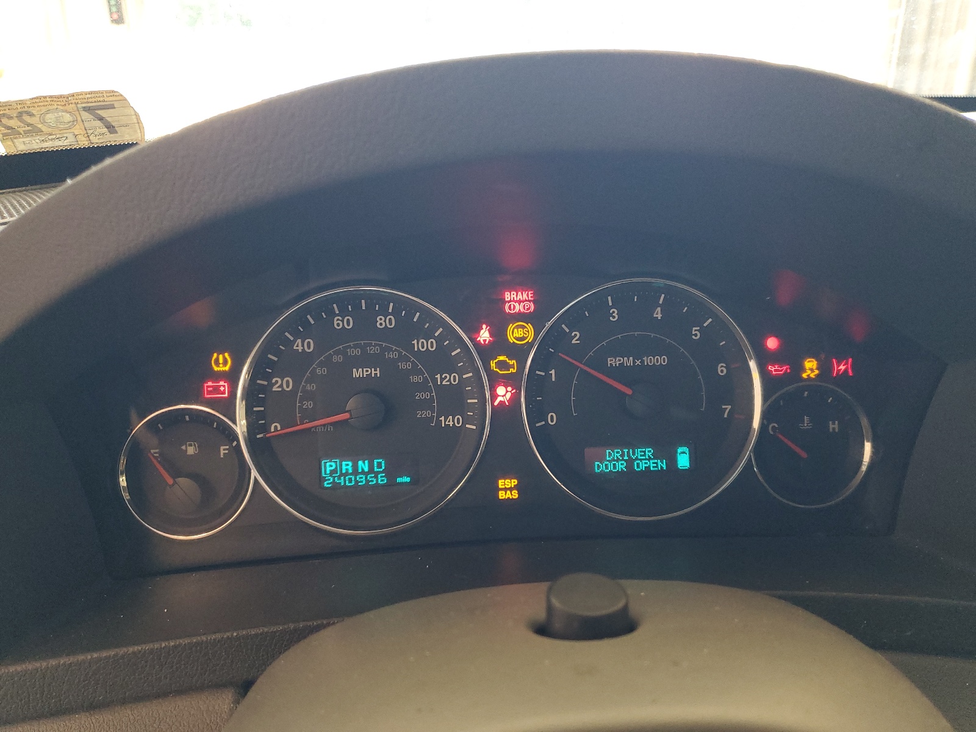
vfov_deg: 53.1
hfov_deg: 67.3
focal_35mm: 26
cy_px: 366
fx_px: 733
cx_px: 488
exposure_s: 1/60.2
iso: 175
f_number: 1.5
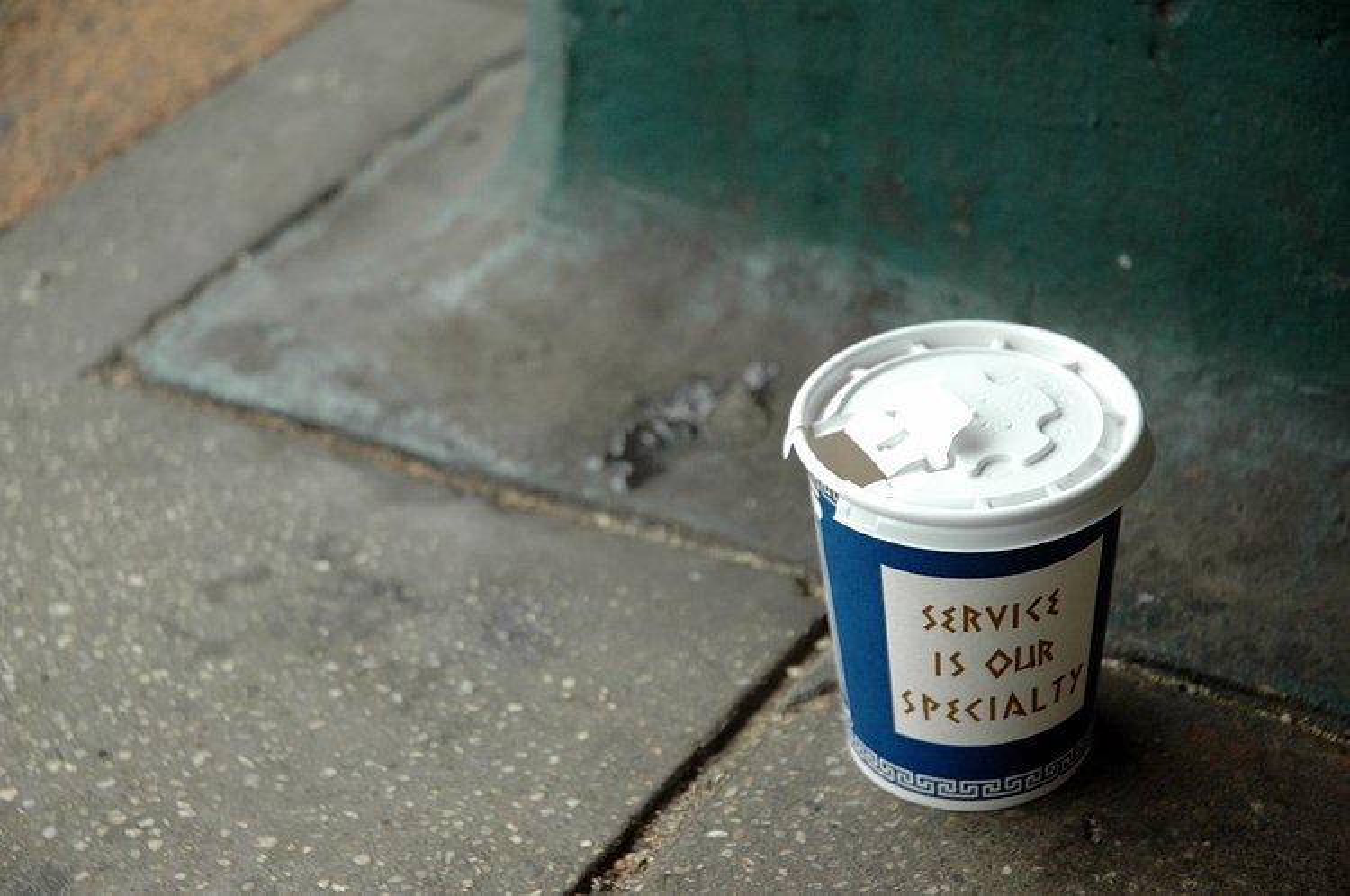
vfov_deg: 13.0
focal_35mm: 105
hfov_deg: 19.5
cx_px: 675
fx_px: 3932
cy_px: 448
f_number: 4.5
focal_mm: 70
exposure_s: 1/125
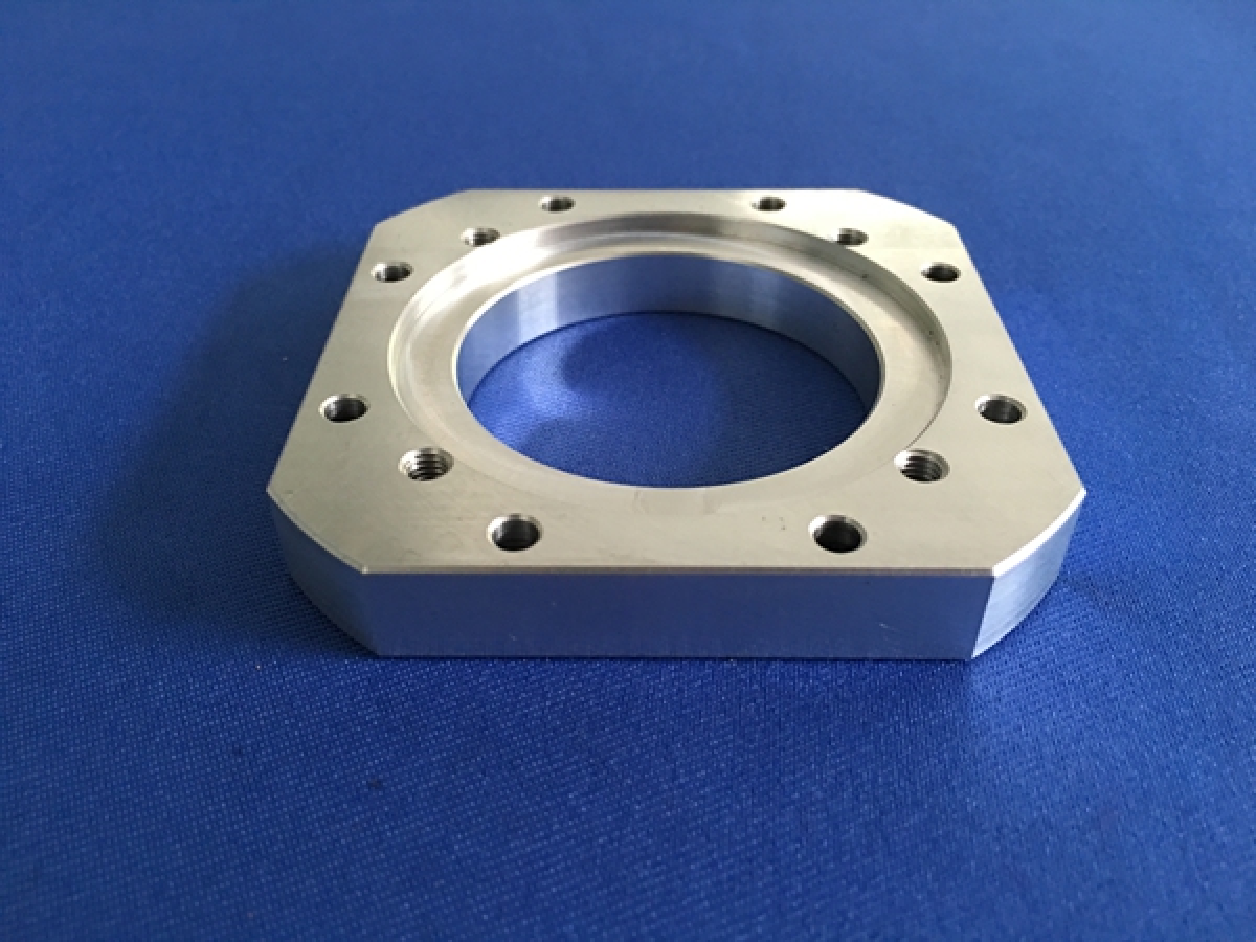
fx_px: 1052
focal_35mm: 29
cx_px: 628
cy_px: 471
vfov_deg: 48.2
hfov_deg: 61.7
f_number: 2.2
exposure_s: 1/8
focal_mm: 4.15
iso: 100
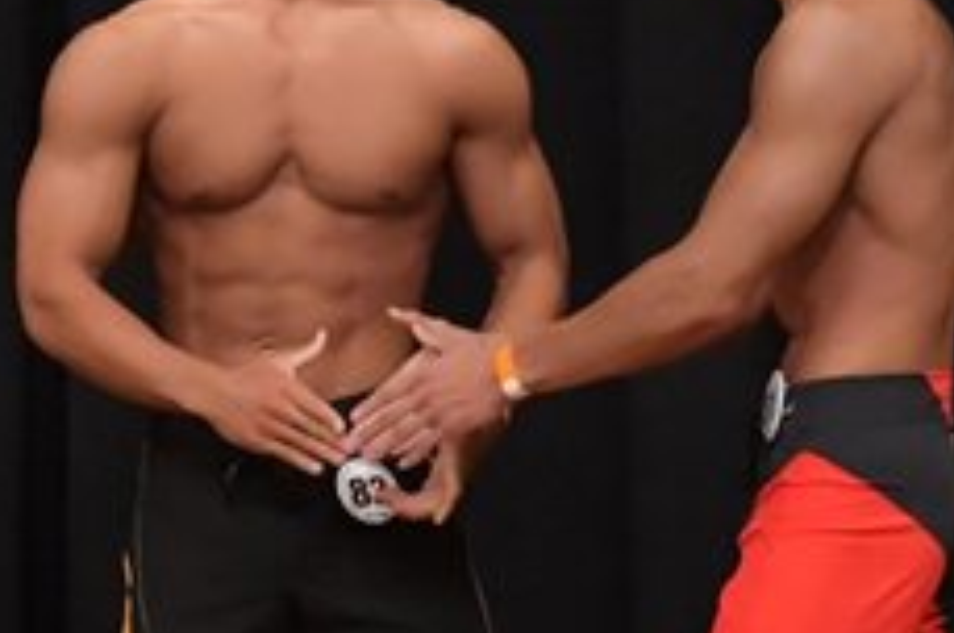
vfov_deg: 1.8
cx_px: 256
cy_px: 475
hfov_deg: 2.7
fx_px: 20191
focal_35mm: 763
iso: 6400
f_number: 5.6
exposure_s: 1/400
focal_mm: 150
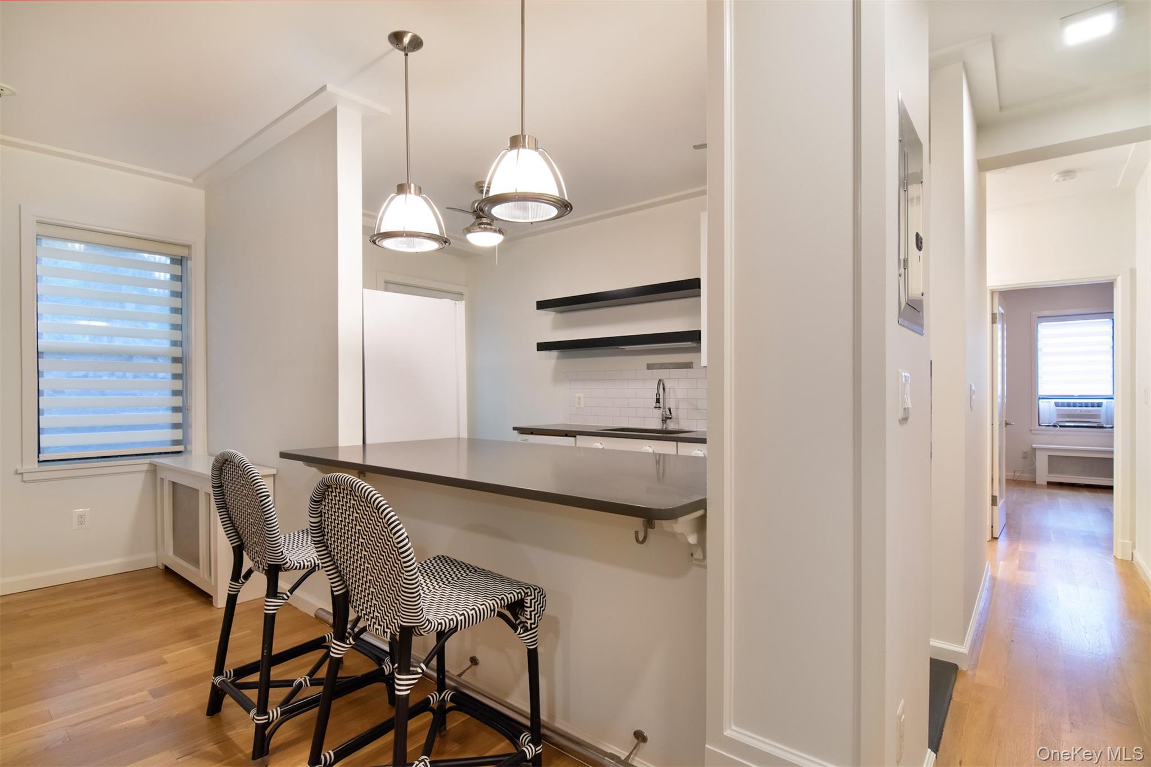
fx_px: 527
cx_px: 576
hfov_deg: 95.0
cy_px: 384
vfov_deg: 72.0
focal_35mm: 16
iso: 1000
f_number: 8
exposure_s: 1/40
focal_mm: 11
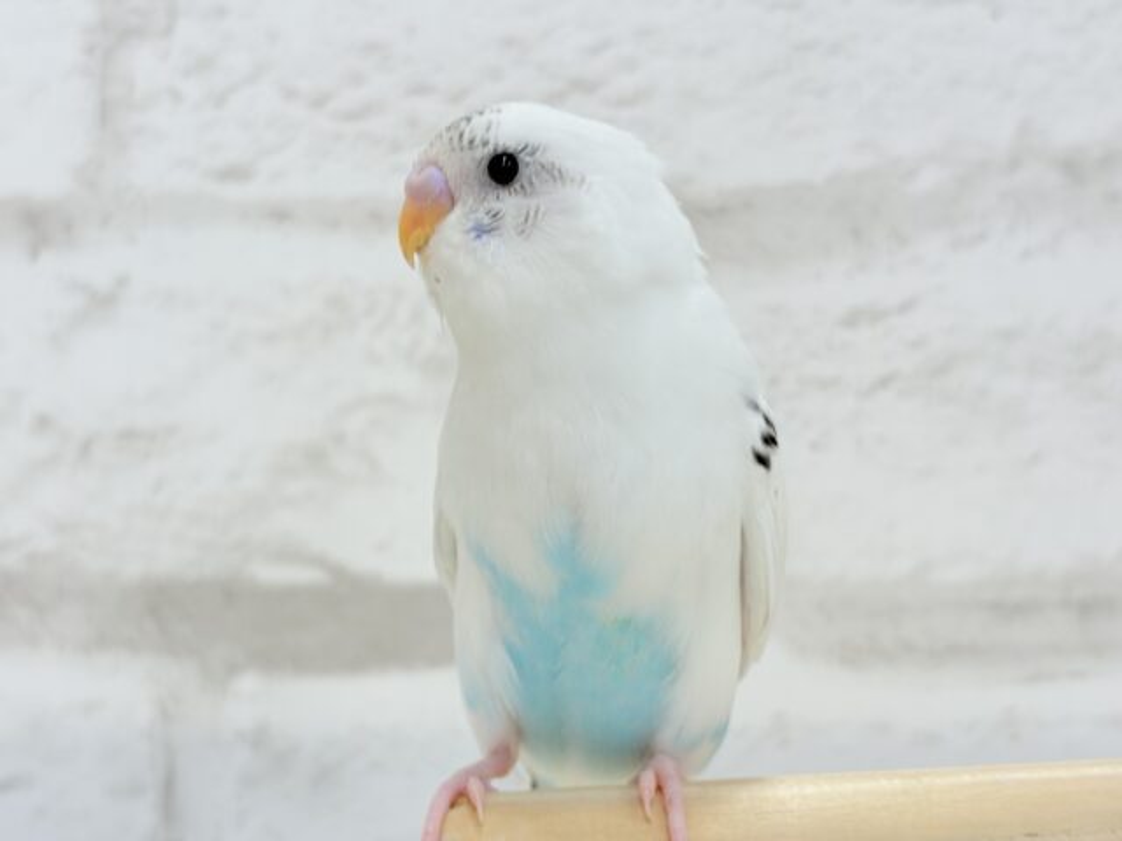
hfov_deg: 36.8
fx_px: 1685
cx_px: 561
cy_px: 420
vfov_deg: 28.0
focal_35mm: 52
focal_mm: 5.96
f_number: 1.6
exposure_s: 1/50
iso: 32
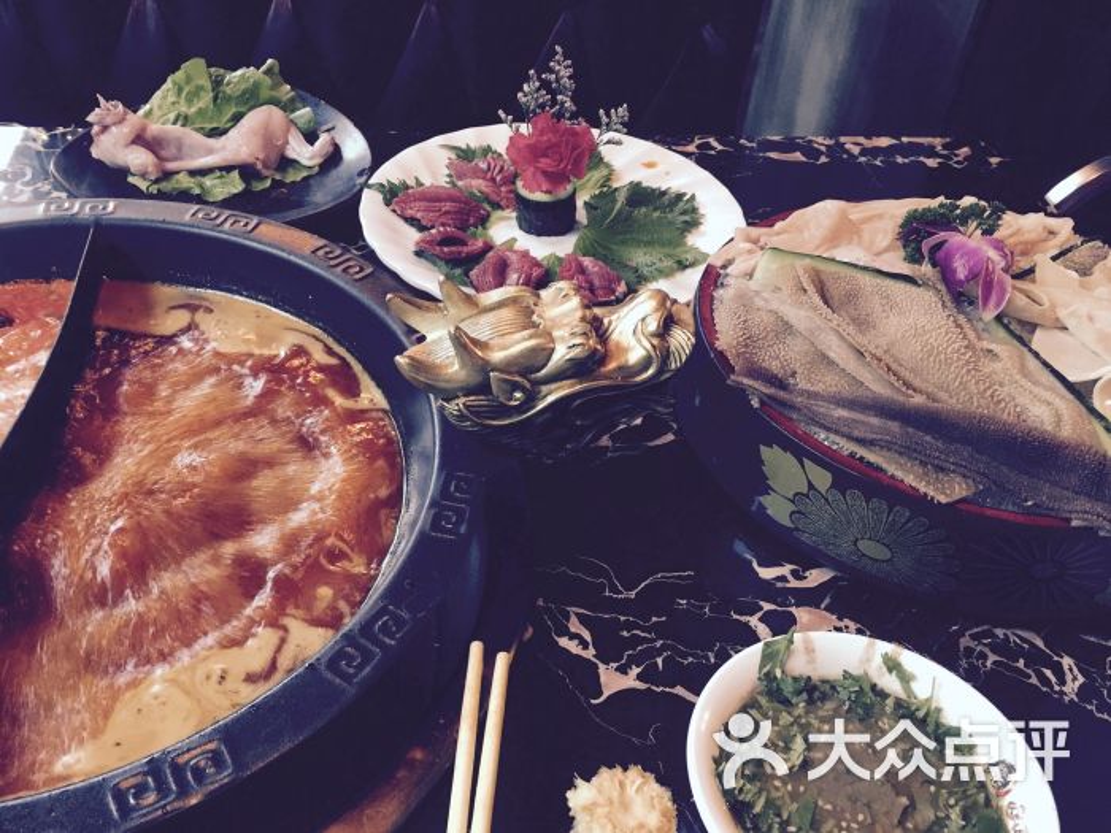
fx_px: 931
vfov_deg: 48.2
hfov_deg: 61.7
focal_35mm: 29
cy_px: 416
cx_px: 556
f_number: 2.2
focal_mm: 4.15
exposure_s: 1/8
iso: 125
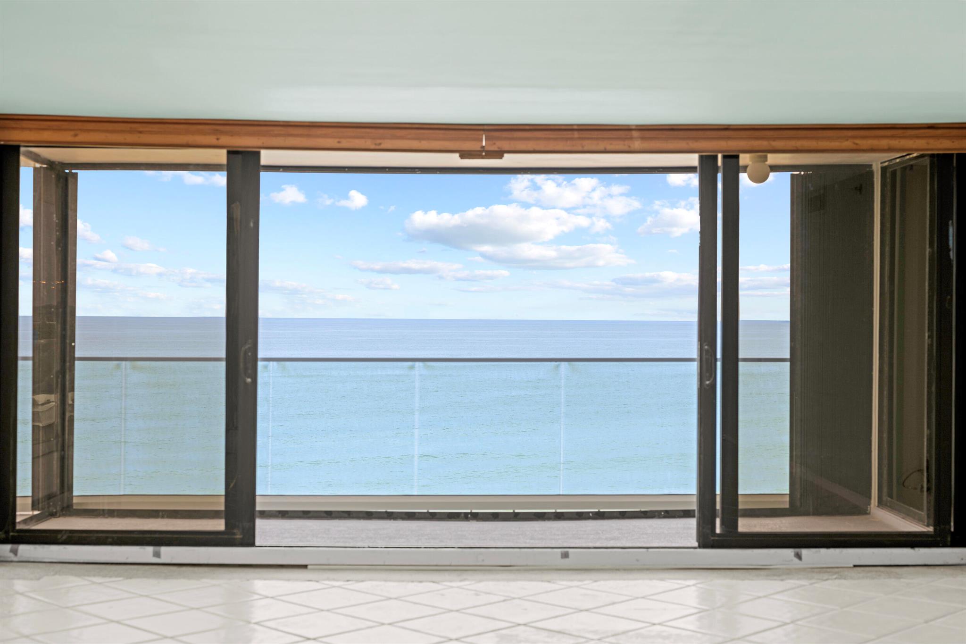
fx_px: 1341
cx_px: 483
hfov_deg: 39.6
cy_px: 322
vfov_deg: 27.0
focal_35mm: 50
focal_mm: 50
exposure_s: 1/50
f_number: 3.5
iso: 64
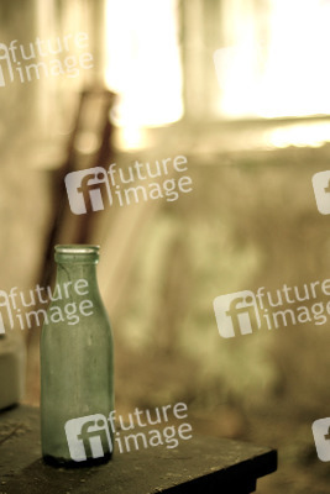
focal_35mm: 75
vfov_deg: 27.0
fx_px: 1030
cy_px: 247
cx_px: 165
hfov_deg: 18.2
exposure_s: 1/400
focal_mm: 50
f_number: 1.8
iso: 280
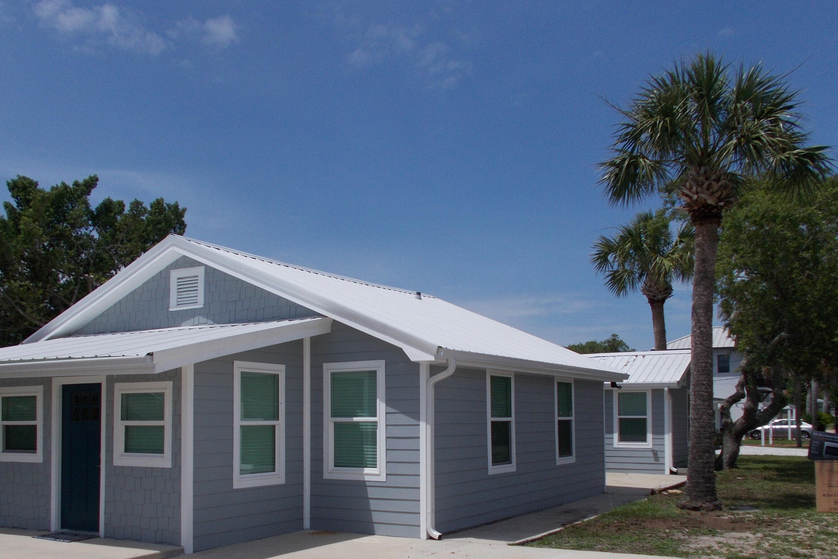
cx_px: 395
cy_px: 386
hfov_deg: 54.4
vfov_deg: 37.3
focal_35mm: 35
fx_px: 815
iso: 80
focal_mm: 4.6
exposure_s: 1/400
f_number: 8
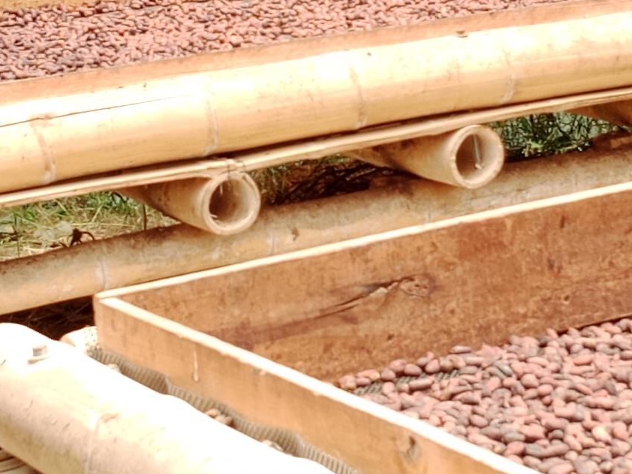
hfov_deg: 15.6
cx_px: 279
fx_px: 2300
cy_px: 152
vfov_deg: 11.7
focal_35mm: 126
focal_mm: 3.96
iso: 100
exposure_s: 1/152
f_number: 1.8
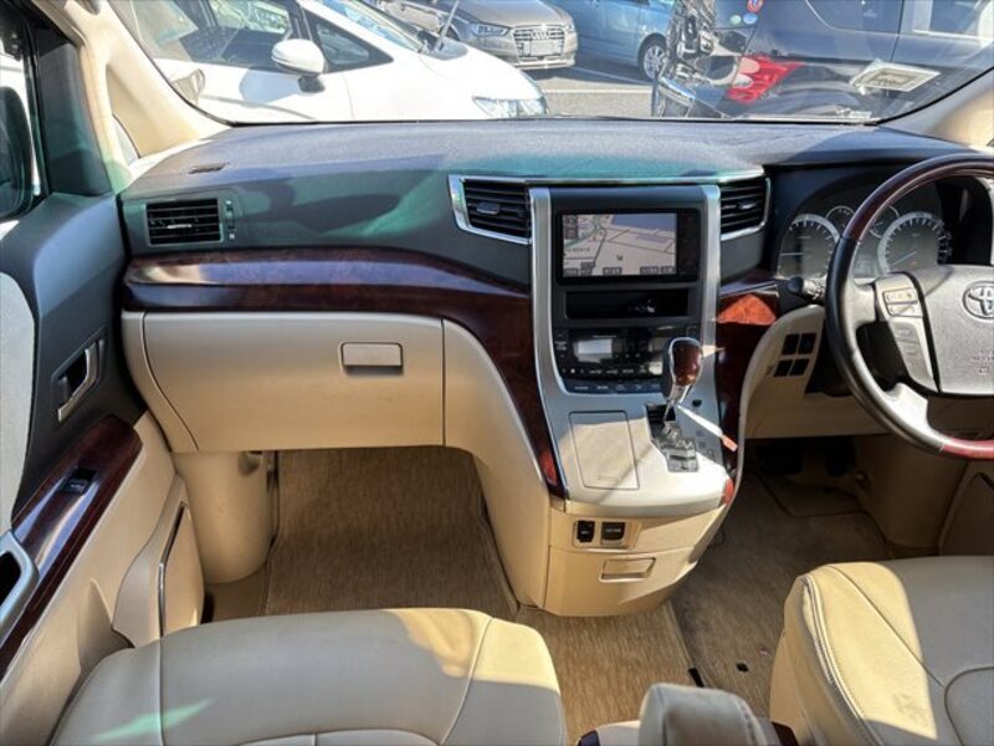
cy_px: 373
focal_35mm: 26
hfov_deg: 67.3
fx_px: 747
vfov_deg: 53.1
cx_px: 497
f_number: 1.6
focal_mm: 5.96
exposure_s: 1/150
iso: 40
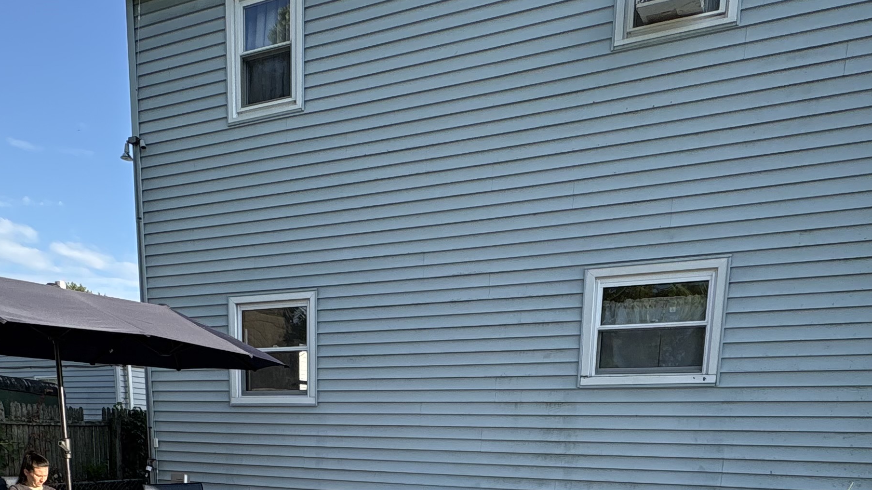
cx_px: 414
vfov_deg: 29.3
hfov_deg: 58.0
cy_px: 605
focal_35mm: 34
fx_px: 786
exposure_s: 1/582
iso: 40
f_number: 2.2
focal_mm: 2.22
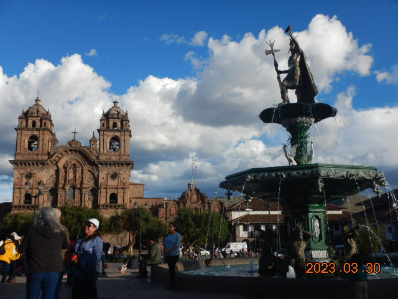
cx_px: 199
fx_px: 425
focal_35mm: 37
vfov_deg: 38.7
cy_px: 150
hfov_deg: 50.1
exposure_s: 1/800
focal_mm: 6.6
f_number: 4.2
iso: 125
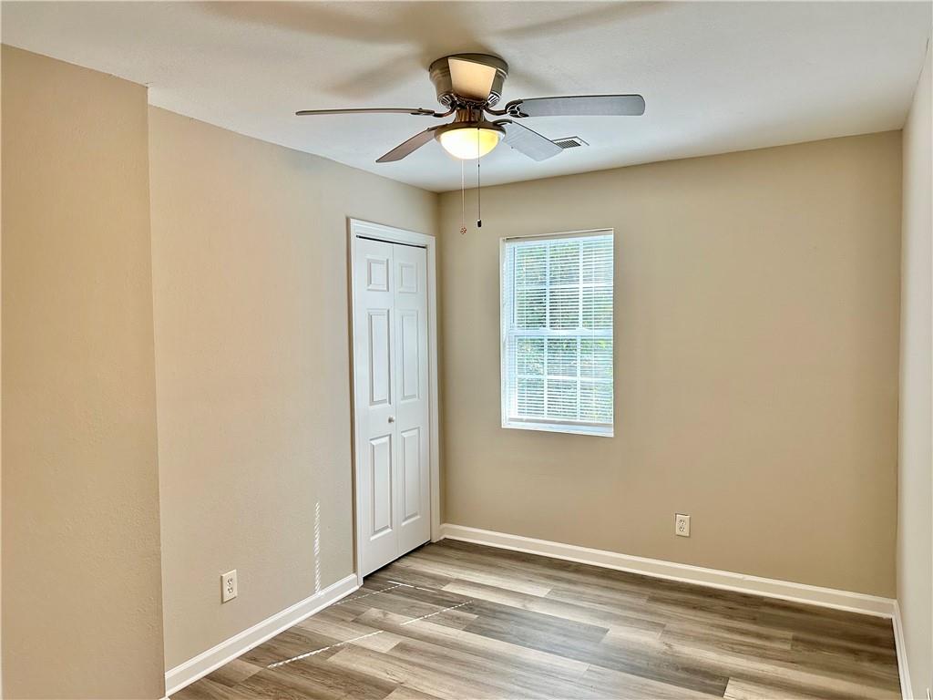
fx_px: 647
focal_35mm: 24
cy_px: 350
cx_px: 466
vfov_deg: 56.8
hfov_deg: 71.6
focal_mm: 6.86
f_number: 1.78
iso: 160
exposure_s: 1/120
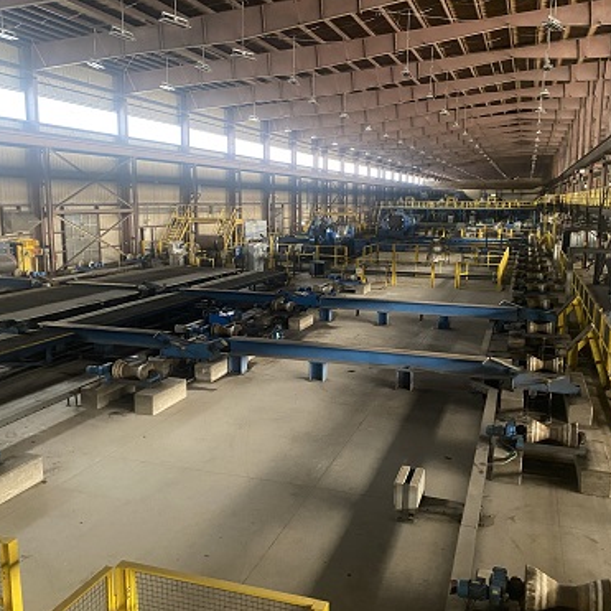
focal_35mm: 31
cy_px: 307
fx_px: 619
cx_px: 333
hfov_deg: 52.5
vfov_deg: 52.5
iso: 640
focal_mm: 4.25
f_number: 1.8
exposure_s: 1/30
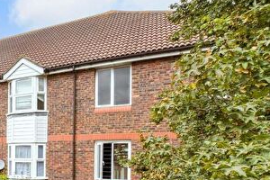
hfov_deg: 40.7
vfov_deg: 35.5
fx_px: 262
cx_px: -43
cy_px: 163
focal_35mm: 35
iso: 160
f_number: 11
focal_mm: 10
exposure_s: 1/60
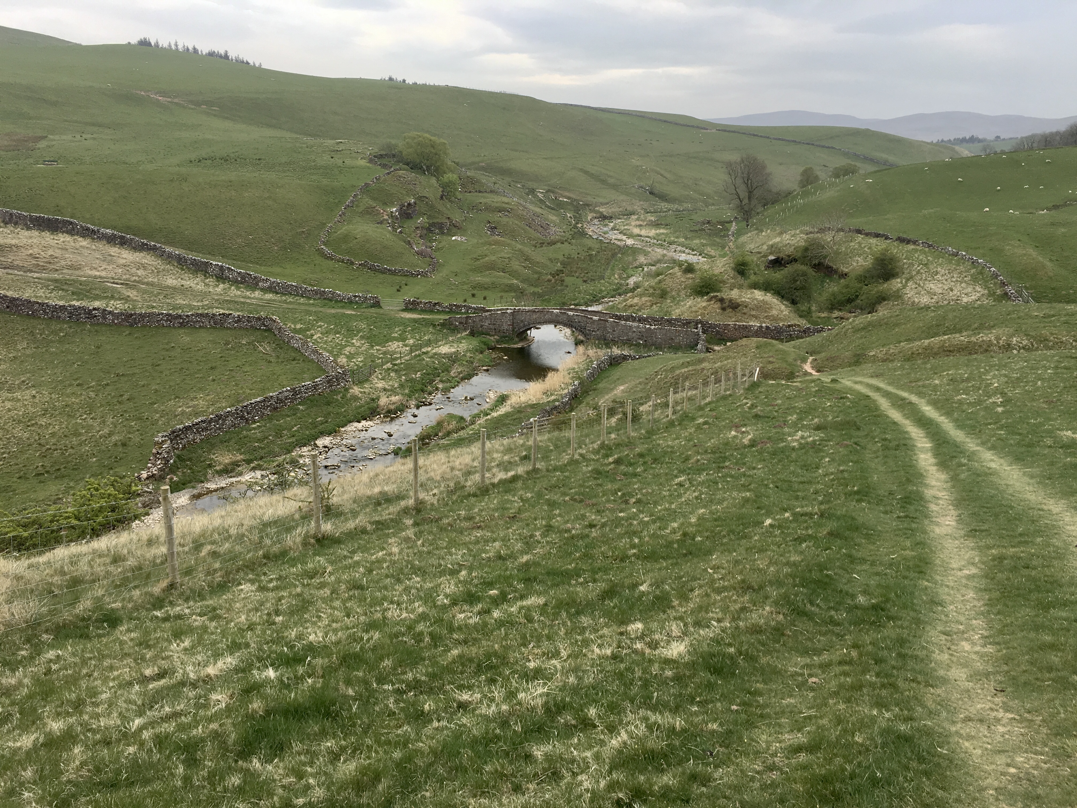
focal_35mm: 29
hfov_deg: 61.7
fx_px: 902
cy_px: 404
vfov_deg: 48.2
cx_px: 538
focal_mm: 4.15
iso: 25
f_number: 2.2
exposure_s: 1/674
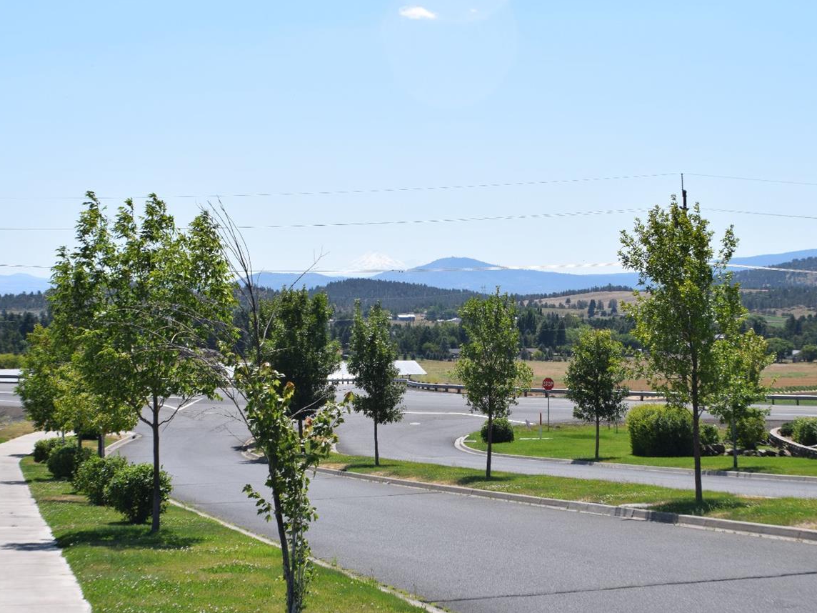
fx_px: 2053
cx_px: 426
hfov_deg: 22.5
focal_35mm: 87
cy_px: 274
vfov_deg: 17.0
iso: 200
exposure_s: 1/400
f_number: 10
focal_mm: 46
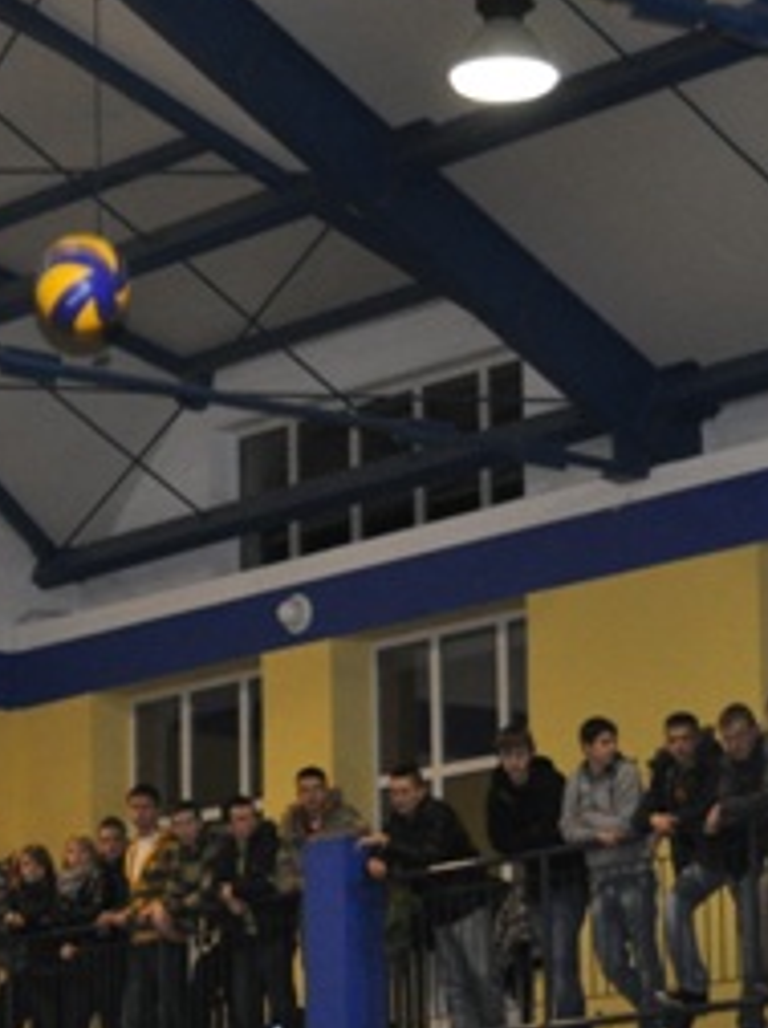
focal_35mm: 146
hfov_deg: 10.0
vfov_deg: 13.4
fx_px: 4330
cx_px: -65
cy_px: 953
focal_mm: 32
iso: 800
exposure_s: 1/125
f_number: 4.5
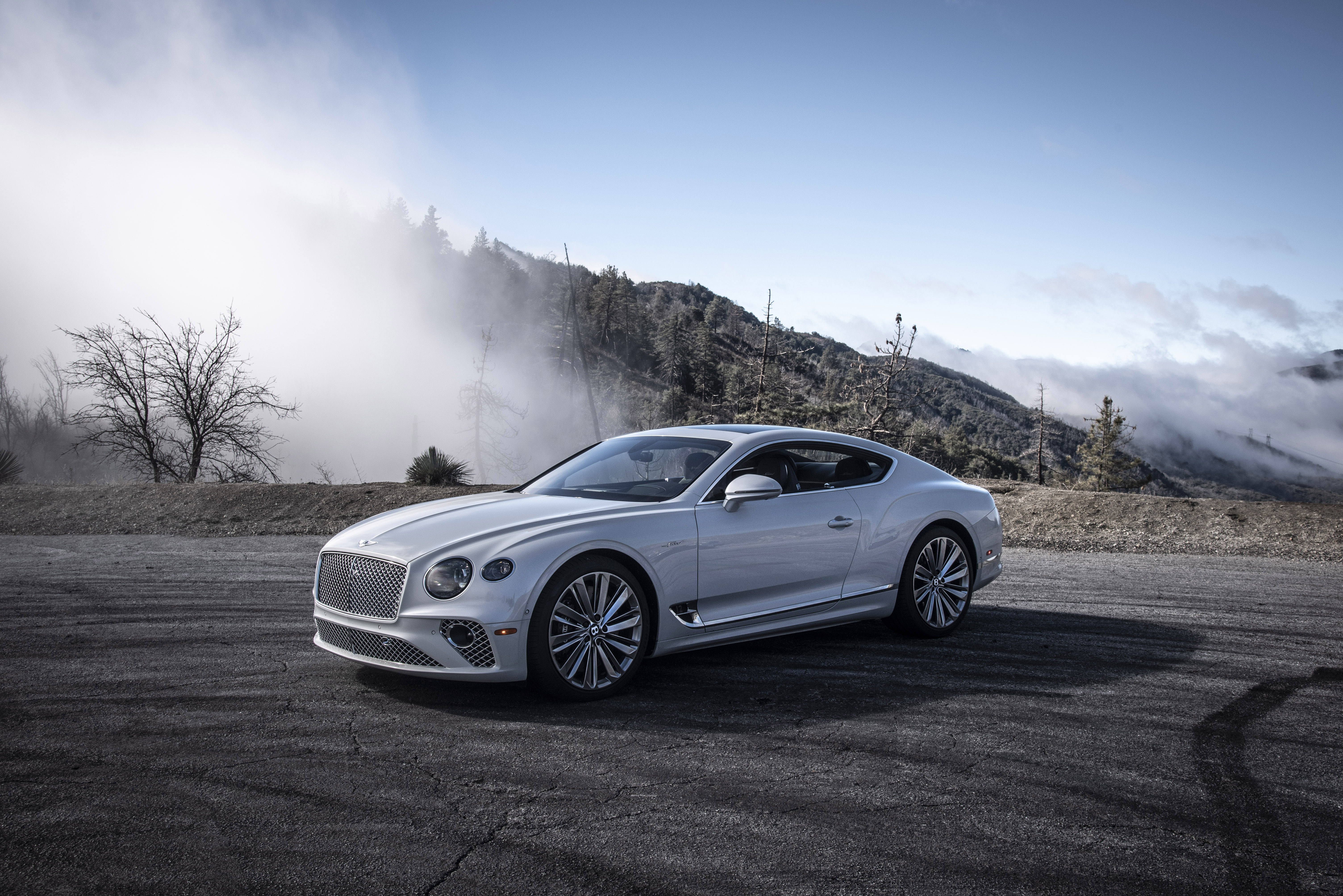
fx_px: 1269
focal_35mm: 34
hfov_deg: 55.8
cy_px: 448
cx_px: 672
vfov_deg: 38.9
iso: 250
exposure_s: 1/200
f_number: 9
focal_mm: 34
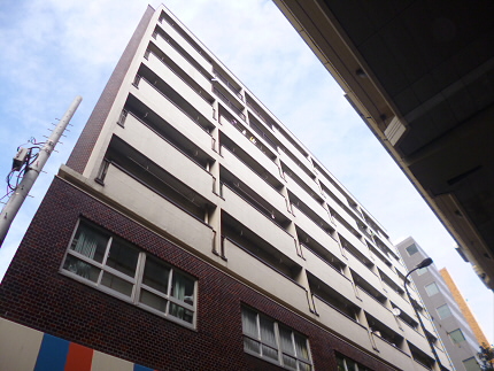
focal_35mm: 24
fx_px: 343
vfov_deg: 56.9
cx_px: 247
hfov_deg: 71.6
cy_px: 186
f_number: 2.5
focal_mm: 4.3
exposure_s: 1/800
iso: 100
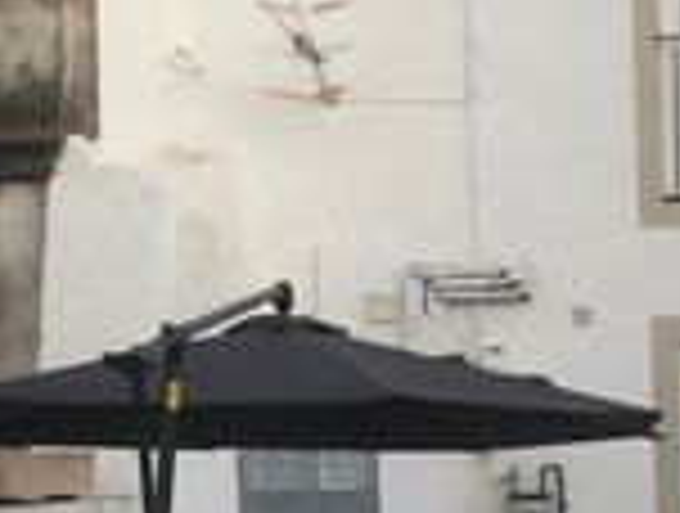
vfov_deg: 13.1
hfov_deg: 17.0
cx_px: 770
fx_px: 2186
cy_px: 572
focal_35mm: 111
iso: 25
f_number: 1.8
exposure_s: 1/30
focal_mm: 4
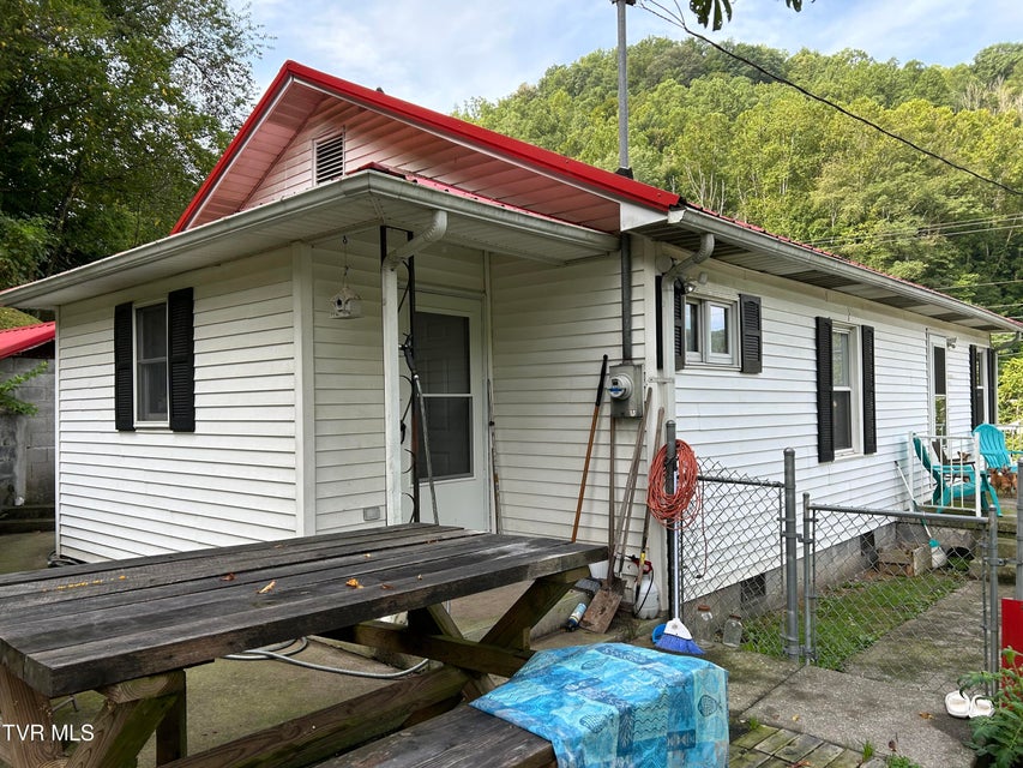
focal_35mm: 26
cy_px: 384
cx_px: 512
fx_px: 768
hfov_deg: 67.3
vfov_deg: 53.1
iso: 50
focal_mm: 5.7
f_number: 1.5
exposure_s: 1/666
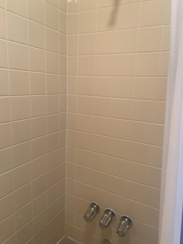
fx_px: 183
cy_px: 122
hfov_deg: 53.1
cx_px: 92
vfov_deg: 67.3
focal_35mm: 26
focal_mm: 4.25
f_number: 1.8
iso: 160
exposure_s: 1/60
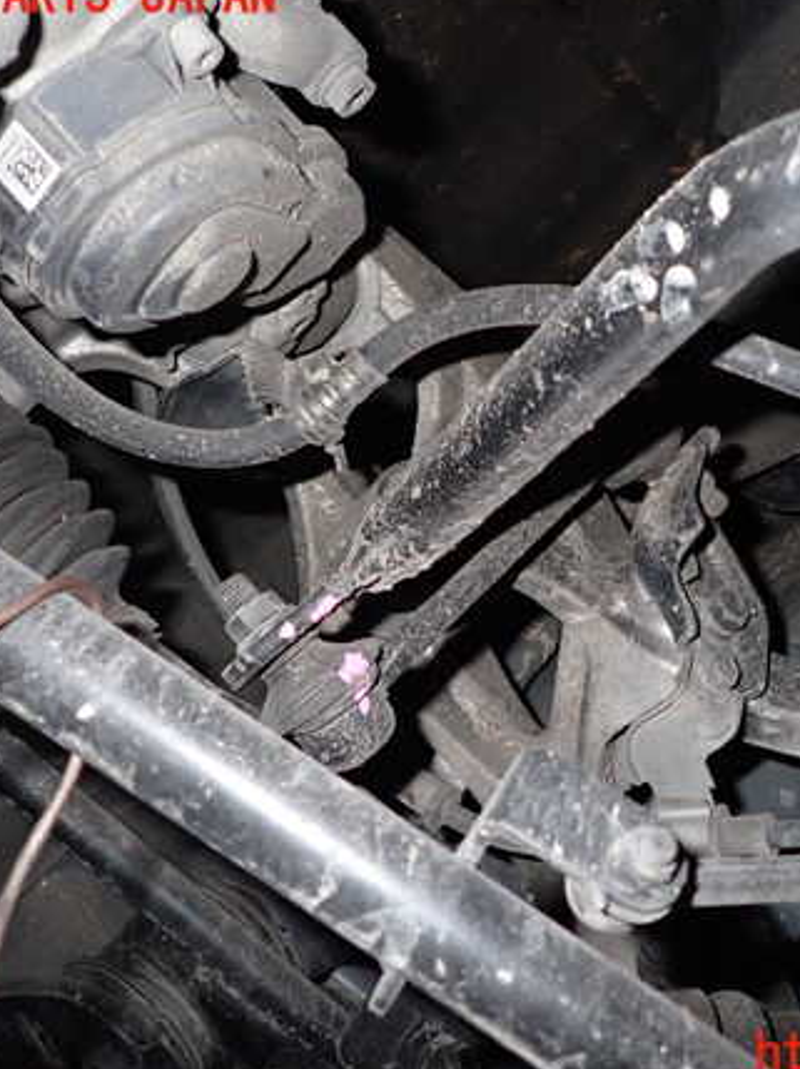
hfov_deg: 39.8
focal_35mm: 35
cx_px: 571
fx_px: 1080
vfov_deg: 52.7
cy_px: 526
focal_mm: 4.5
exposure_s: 1/30
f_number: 5.6
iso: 400
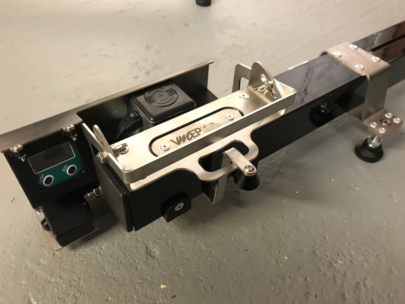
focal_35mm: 28
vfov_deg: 49.7
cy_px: 152
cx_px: 202
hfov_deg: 63.4
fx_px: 328
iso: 100
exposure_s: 1/17
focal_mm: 3.99
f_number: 1.8
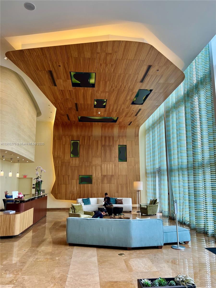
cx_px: 108
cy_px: 144
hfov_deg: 53.1
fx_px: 216
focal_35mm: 26
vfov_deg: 67.3
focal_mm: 5.7
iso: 80
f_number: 1.5
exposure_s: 1/120
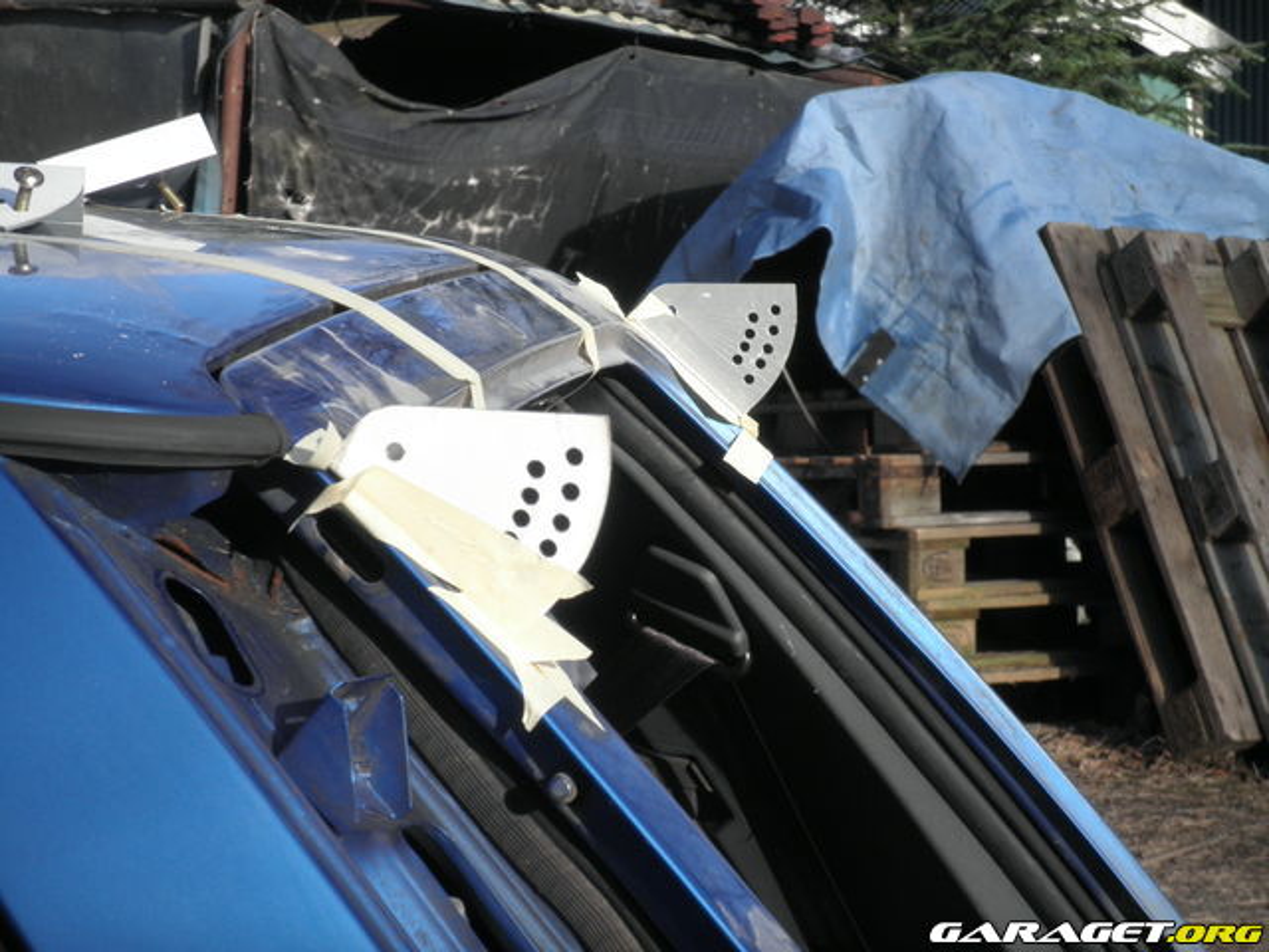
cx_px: 634
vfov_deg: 14.1
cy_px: 476
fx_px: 3849
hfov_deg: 18.7
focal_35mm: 105
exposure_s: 1/125
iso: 64
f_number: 5.9
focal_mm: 18.6
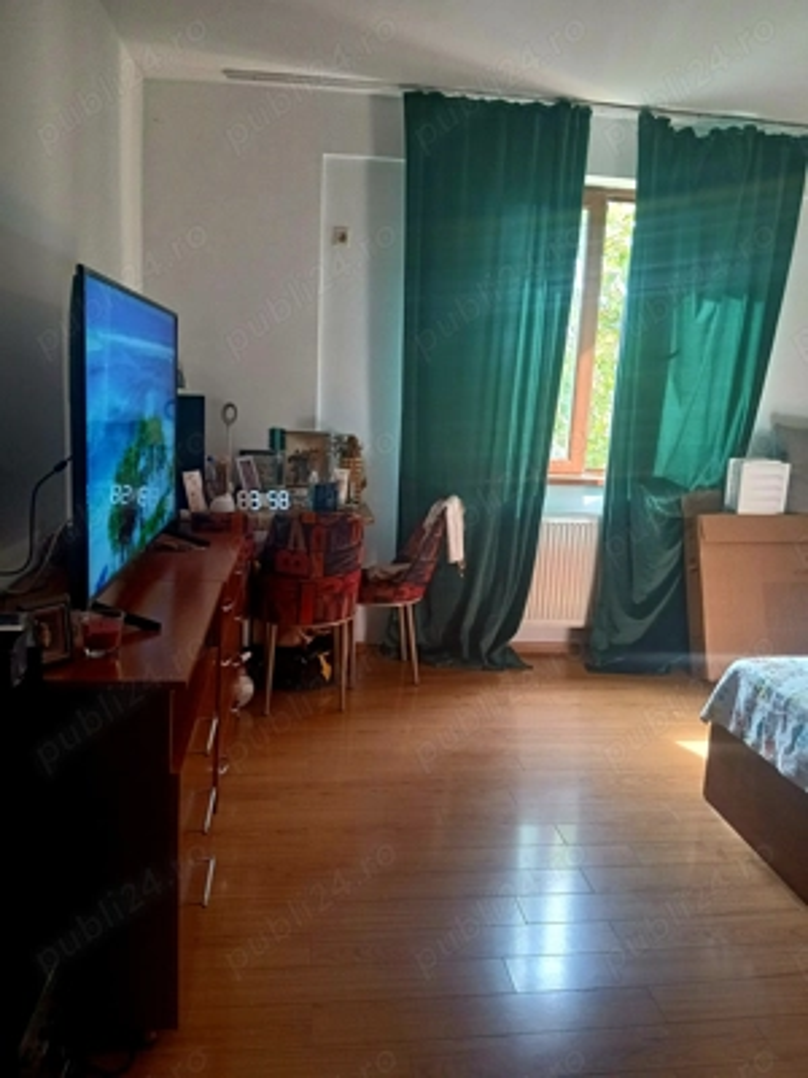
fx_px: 809
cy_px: 539
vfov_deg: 67.3
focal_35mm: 26
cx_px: 404
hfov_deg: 53.1
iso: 160
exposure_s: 1/50.3
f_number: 1.8
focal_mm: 3.98
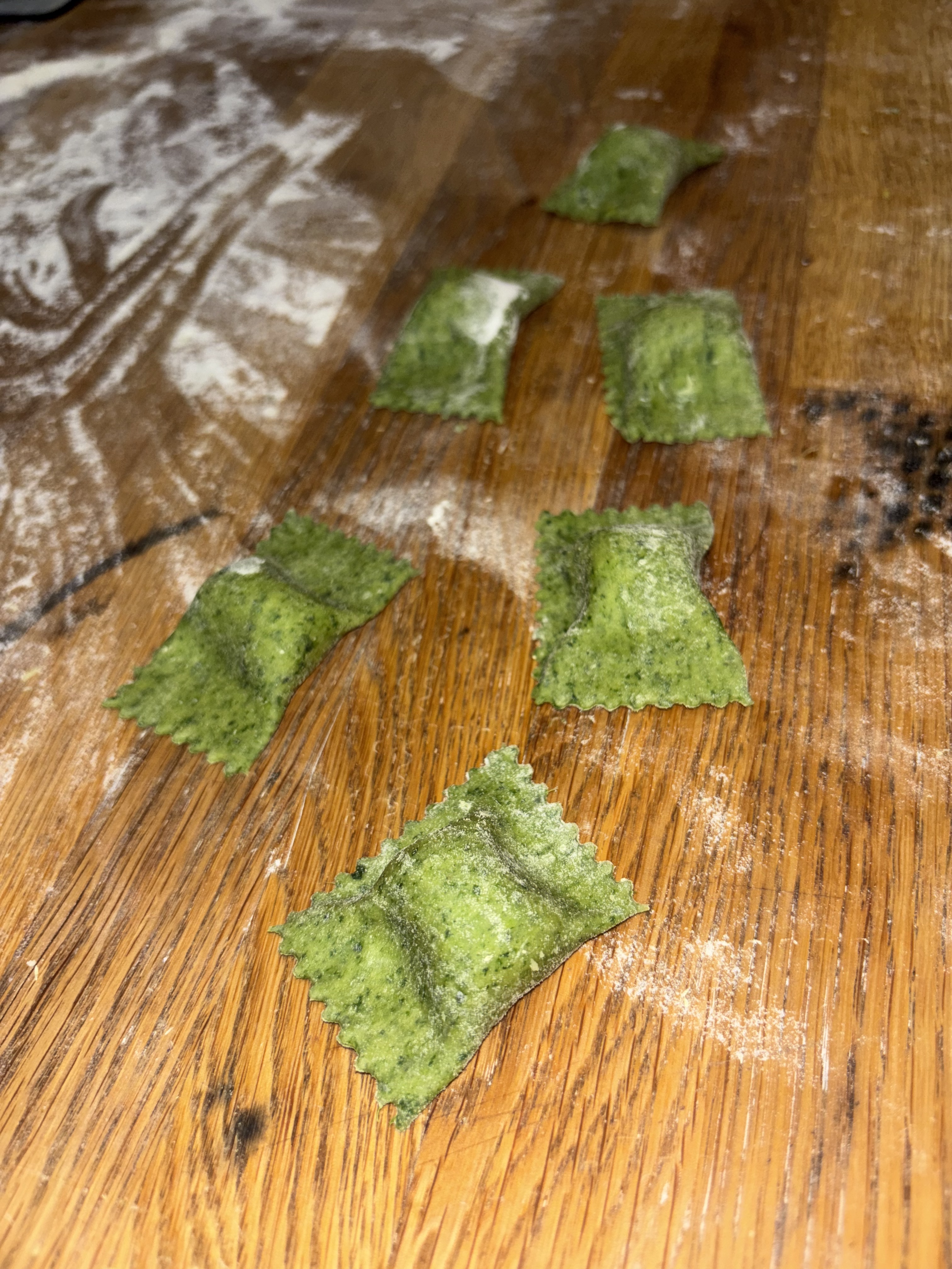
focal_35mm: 26
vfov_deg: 67.3
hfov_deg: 53.1
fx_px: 953
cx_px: 476
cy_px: 634
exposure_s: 1/60
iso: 40
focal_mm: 5.96
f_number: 1.6
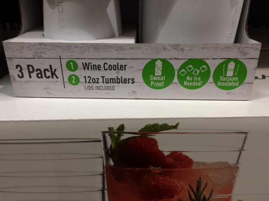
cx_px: 134
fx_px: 225
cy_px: 100
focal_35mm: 29
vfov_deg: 48.2
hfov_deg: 61.7
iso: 32
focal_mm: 4.15
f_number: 2.2
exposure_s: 1/30
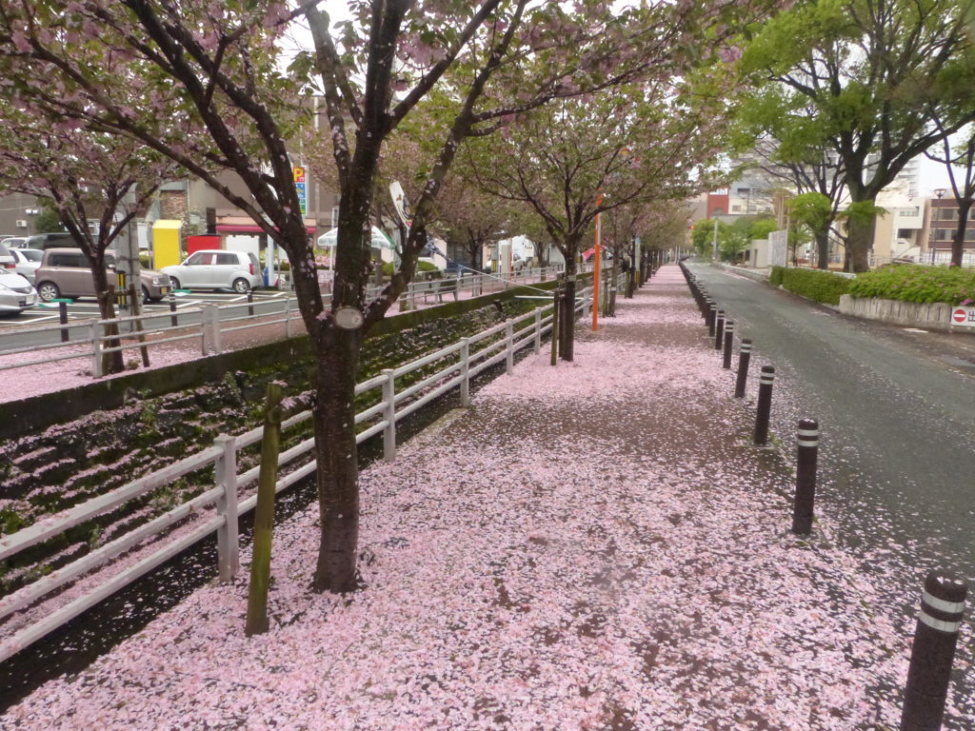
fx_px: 704
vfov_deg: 54.9
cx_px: 488
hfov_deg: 69.4
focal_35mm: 25
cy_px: 366
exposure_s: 1/125
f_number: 6.3
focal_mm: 4.5
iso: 400
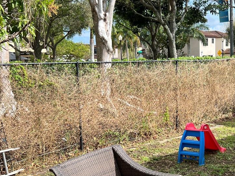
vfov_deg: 25.1
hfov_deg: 33.0
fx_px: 394
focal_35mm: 58
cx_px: 156
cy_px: 113
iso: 50
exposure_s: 1/2123
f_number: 1.5
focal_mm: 5.7
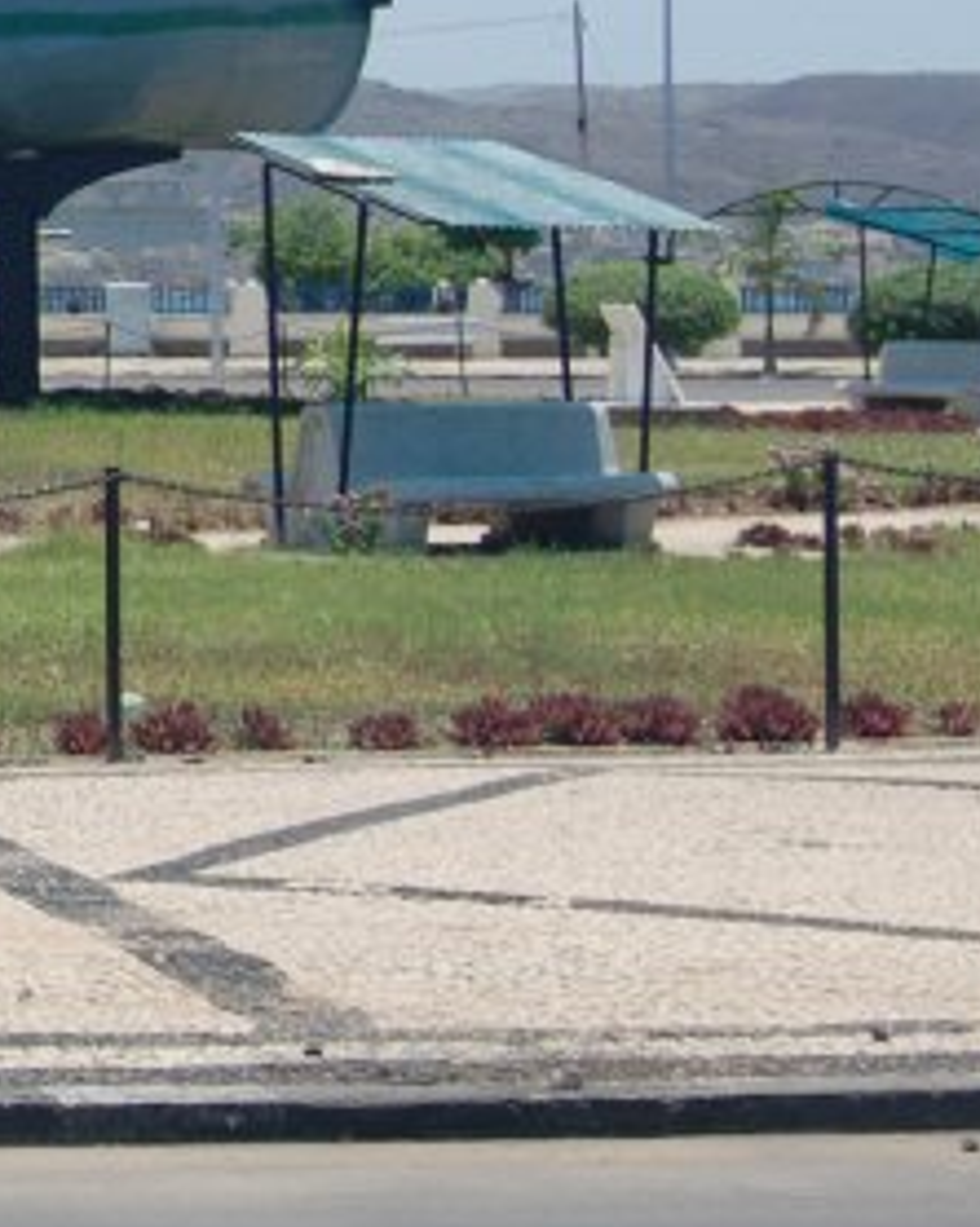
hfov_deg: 9.4
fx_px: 5517
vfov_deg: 12.6
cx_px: -1064
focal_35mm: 152
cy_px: 33
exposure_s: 1/320
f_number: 9
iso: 200
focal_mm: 30
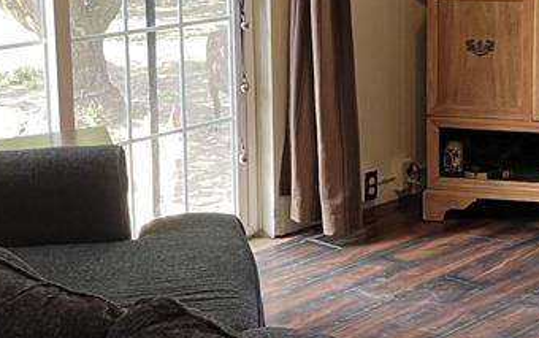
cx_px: 409
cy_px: 33
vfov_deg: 15.6
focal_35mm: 83
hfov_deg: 24.6
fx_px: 1220
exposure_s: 1/60
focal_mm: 5.1
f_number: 1.6
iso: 125
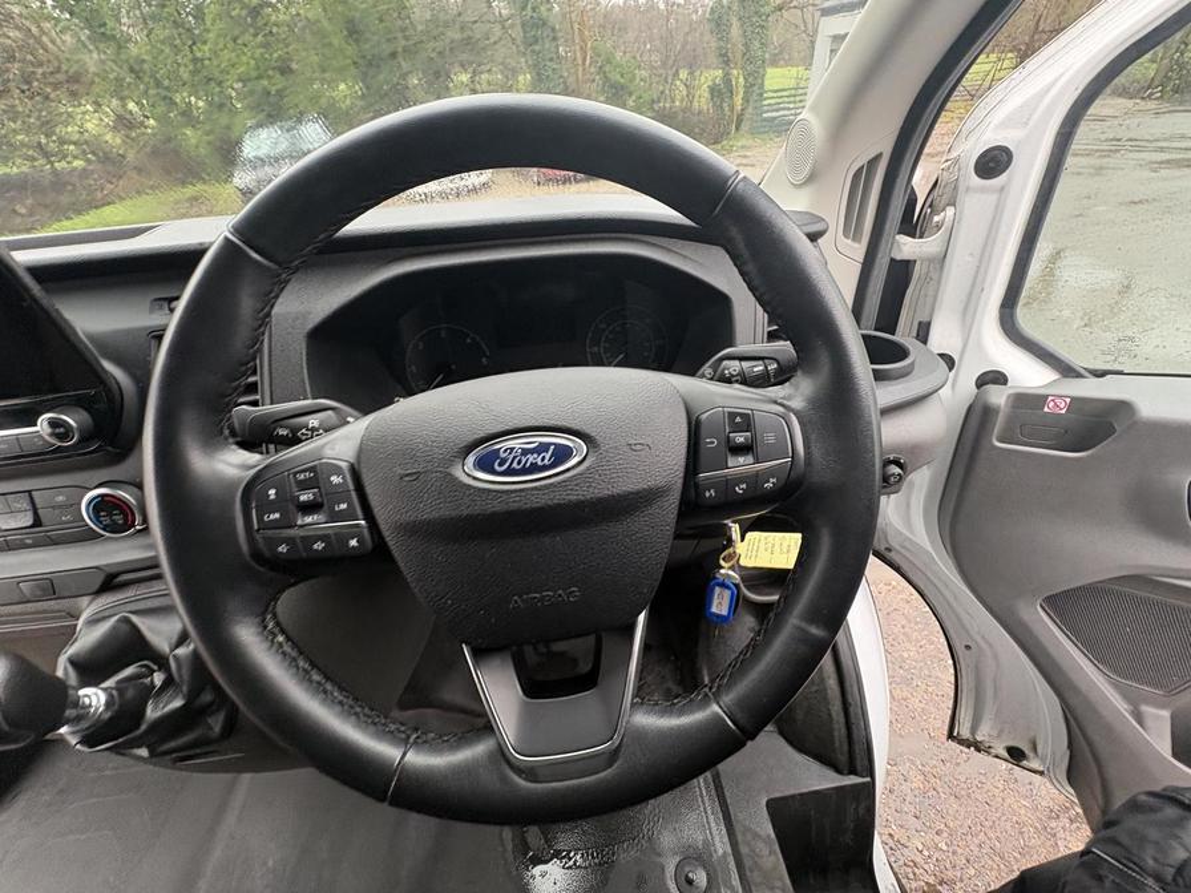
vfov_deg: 85.7
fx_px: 482
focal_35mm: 14
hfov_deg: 102.1
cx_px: 596
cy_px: 446
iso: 200
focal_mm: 2.22
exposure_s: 1/72
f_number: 2.2
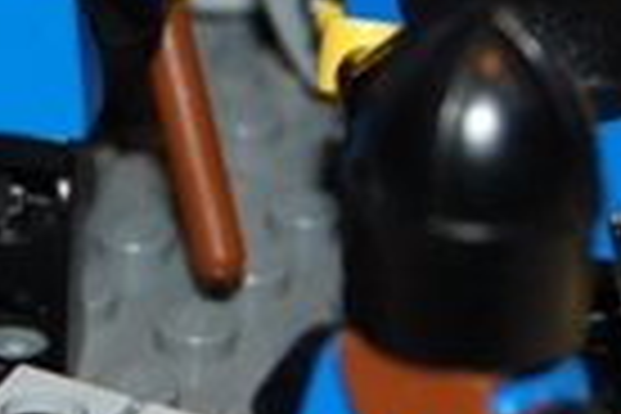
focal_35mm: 269
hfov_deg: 7.6
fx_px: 4638
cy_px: -158
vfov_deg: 5.1
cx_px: 68
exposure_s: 1/60
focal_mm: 31
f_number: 4.5
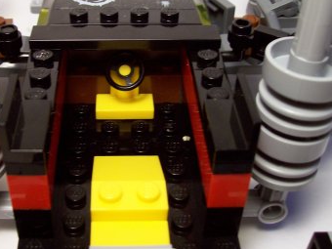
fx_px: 508
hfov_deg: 36.0
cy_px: 93
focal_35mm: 53
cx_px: 123
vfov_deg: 27.4
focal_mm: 6
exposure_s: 1/35.2
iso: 80
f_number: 2.7
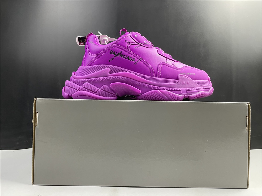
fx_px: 197
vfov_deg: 53.1
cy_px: 98
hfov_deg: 67.3
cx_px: 131
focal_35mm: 26
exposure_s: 1/85
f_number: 1.6
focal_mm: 4.2
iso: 125
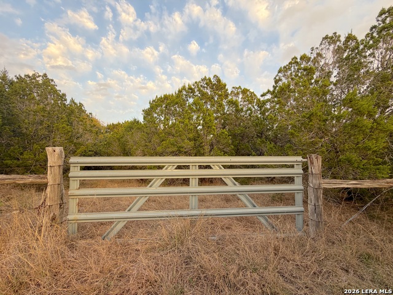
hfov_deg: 102.1
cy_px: 148
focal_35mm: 14
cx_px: 196
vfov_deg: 85.7
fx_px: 159
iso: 40
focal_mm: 2.22
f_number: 2.2
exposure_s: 1/173
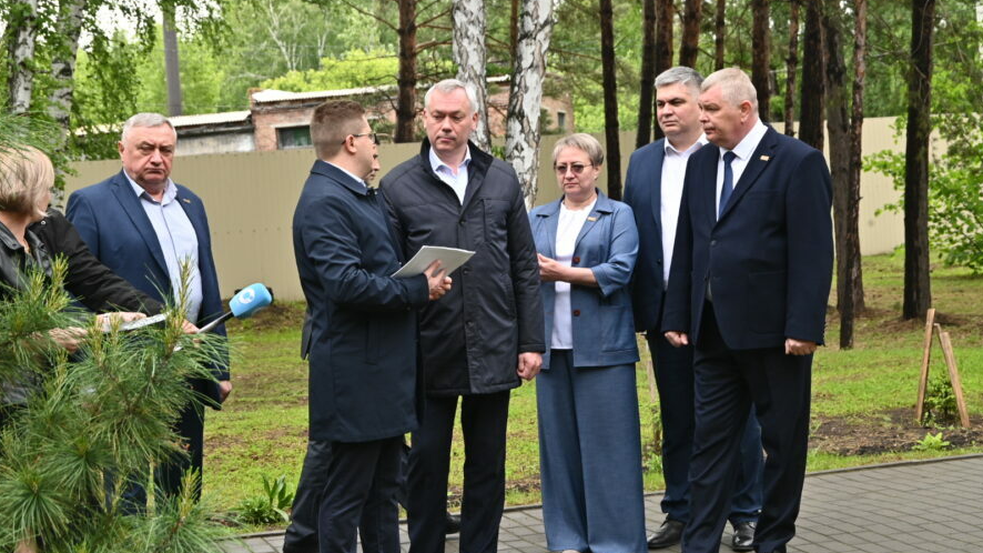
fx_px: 1720
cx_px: 494
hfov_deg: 31.9
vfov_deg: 18.2
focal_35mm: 66
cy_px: 237
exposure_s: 1/160
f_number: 11
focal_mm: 62
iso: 800
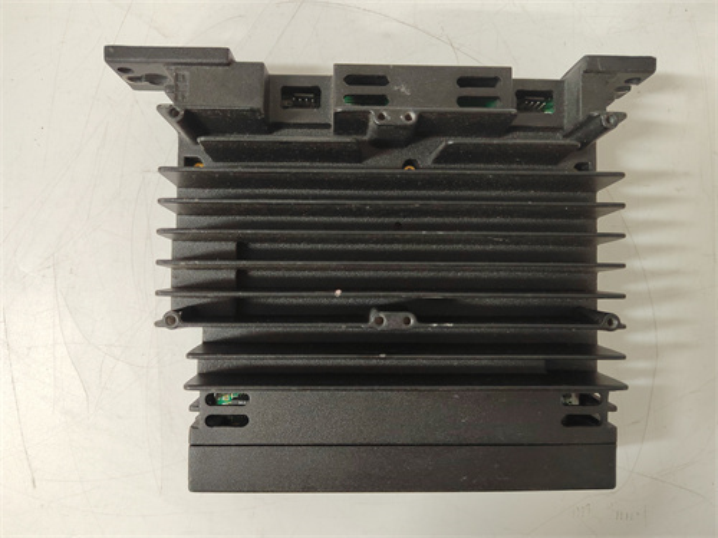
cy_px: 269
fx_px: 477
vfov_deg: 58.9
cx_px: 359
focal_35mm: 23
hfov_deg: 73.9
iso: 1694
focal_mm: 5.52
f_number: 1.9
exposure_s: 1/50
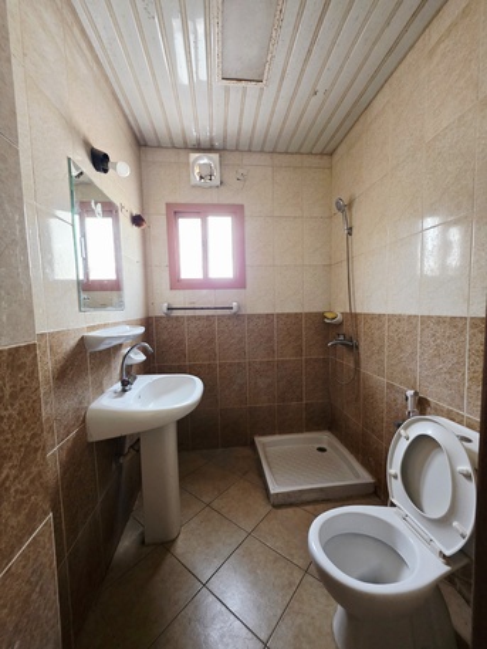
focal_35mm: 13
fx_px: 244
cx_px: 244
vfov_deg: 106.2
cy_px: 324
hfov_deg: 89.9
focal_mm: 2.2
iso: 400
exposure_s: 1/50.3
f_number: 1.9
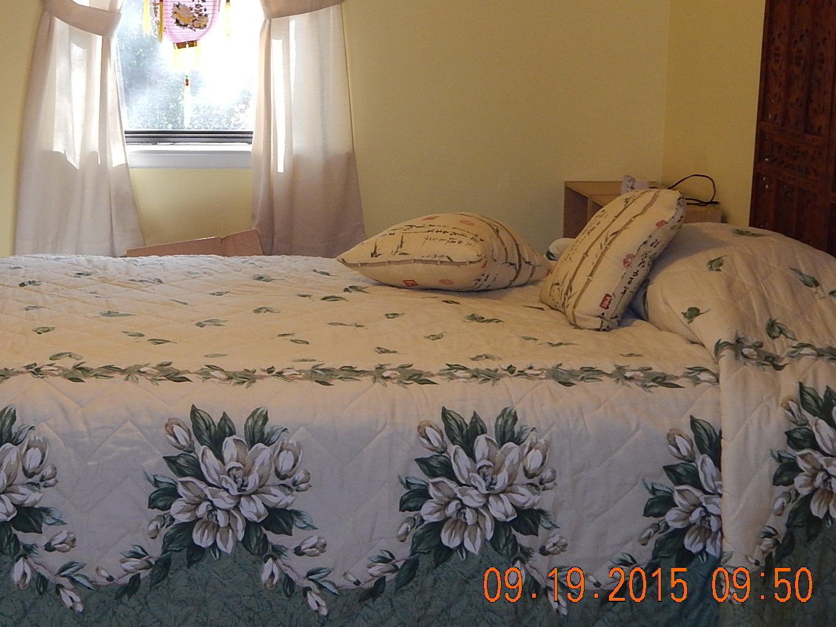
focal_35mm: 63
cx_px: 216
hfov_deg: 30.2
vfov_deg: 23.1
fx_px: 1522
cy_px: 174
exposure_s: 1/30
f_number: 3.4
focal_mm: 6.8
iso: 200
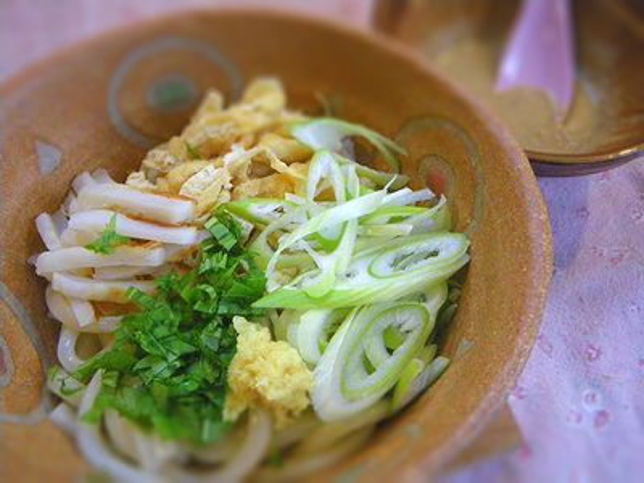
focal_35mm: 34
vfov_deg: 41.8
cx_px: 322
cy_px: 242
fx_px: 633
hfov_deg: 54.0
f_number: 3.8
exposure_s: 1/40
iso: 800
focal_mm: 6.1
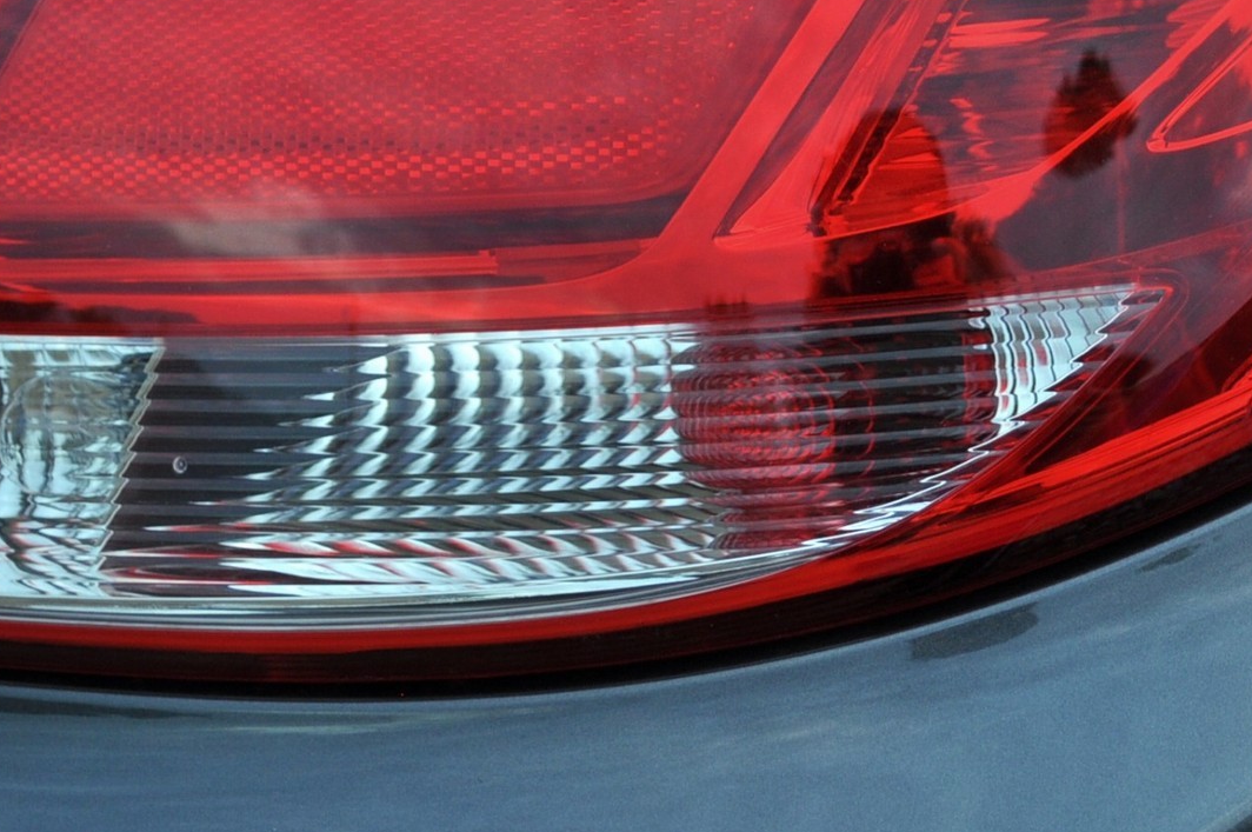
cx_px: 1001
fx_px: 3550
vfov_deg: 13.2
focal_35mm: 102
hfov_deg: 19.8
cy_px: 56
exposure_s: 1/40
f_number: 4.5
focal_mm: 29
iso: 200
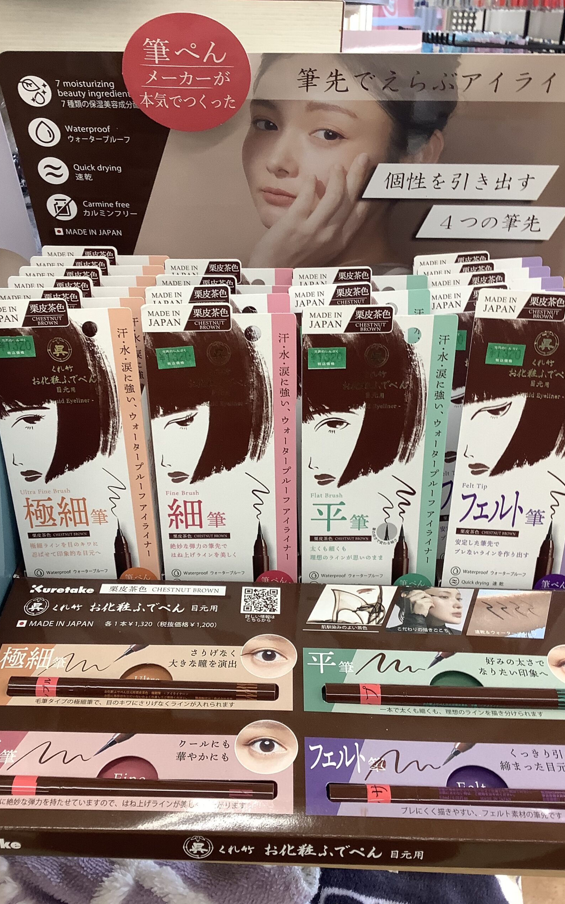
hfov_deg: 38.3
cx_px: 268
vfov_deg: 58.1
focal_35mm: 33
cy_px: 453
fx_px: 813
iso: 64
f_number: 2.4
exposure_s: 1/50
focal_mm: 3.3
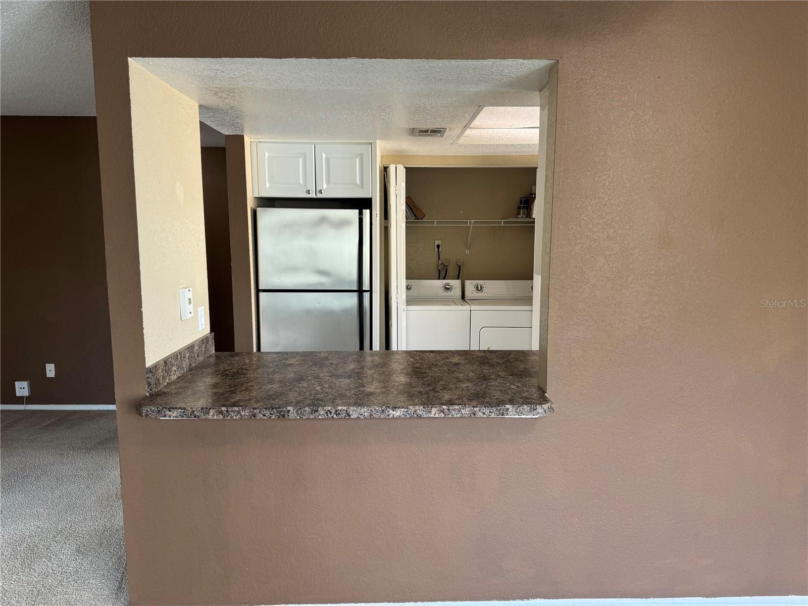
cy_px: 303
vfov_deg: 56.8
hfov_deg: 71.6
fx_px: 560
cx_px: 404
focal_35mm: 24
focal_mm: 6.76
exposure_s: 1/60
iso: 125
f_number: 1.78
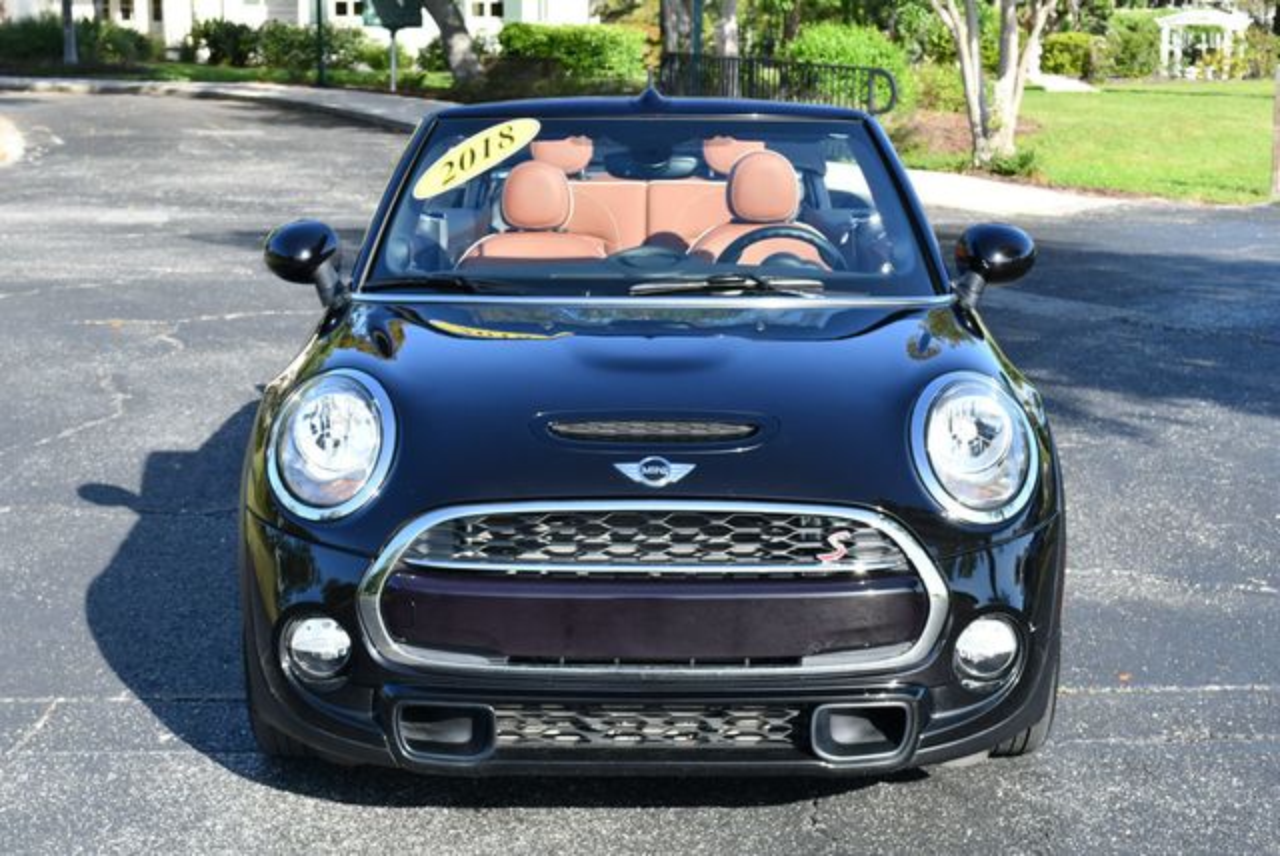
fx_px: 2278
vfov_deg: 21.3
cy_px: 428
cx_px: 640
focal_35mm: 64
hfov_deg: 31.4
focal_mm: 32
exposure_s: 1/250
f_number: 6.3
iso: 200
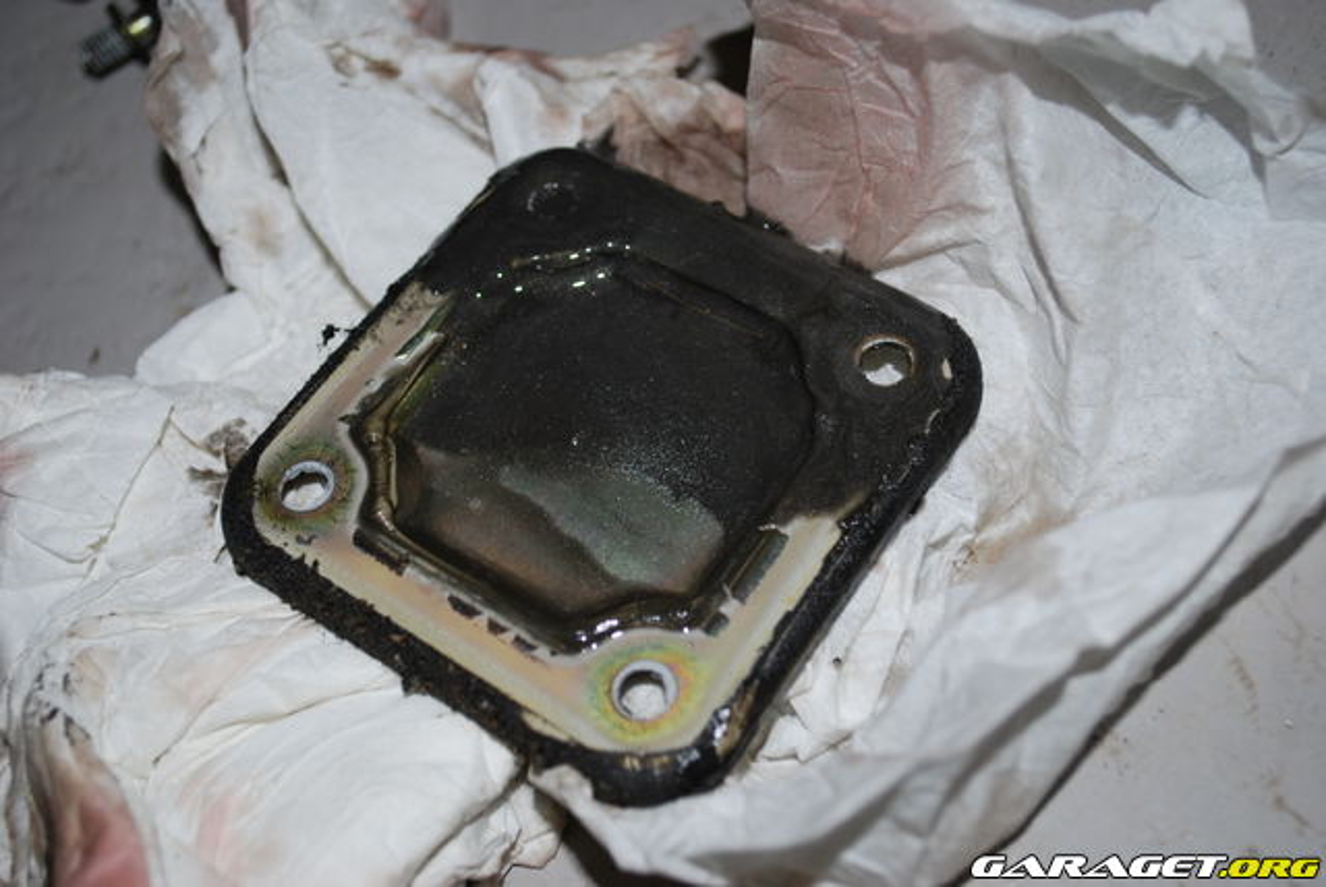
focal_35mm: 48
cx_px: 663
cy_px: 444
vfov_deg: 28.1
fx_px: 1770
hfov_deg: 41.1
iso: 100
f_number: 5
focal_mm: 32
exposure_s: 1/125
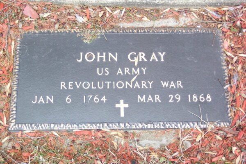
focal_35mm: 63
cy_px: 82
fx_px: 430
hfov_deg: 31.9
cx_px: 123
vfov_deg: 21.6
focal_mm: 13.3
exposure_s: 1/45
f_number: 3.4
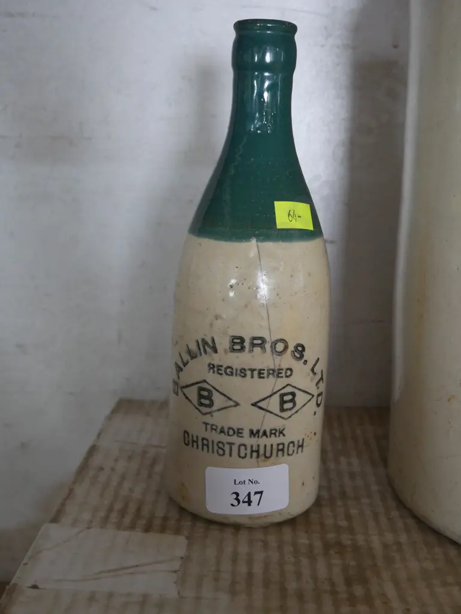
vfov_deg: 42.9
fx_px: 781
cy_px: 307
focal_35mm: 44
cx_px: 230
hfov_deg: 32.9
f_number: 4.7
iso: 1600
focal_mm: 22
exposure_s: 1/60
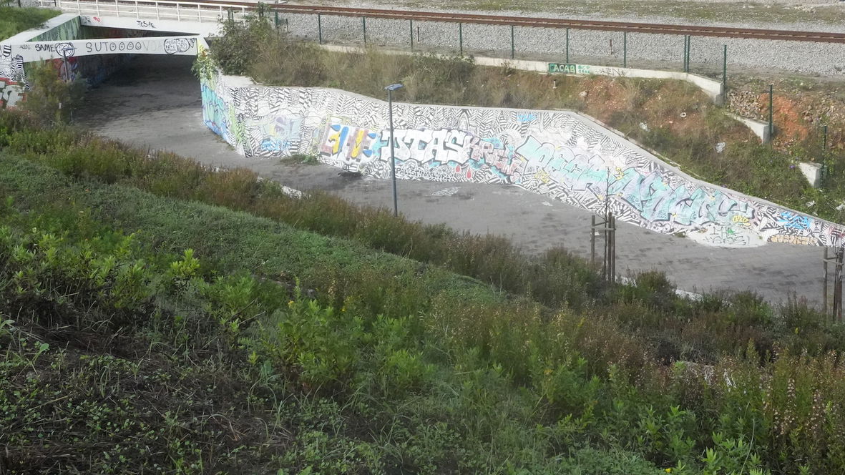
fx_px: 1002
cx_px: 498
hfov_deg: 45.5
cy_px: 95
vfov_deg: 26.2
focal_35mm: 45
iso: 6400
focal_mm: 21
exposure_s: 1/3200
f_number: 11
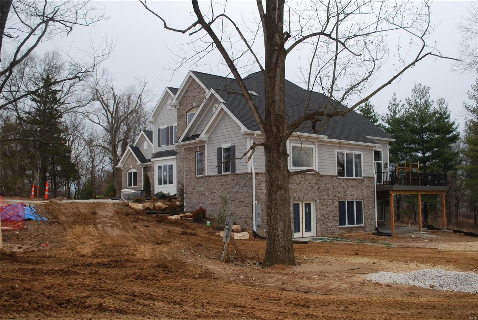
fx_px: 518
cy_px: 160
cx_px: 239
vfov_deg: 34.3
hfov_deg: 49.5
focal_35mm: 39
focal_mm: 26
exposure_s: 1/125
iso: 160
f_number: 5.6
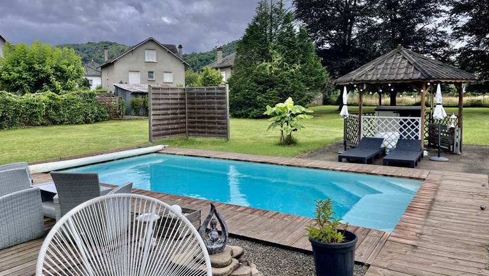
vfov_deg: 40.2
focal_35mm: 29
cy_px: 127
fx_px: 376
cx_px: 240
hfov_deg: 66.0
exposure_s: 1/1862
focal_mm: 5.1
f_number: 1.6
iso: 50
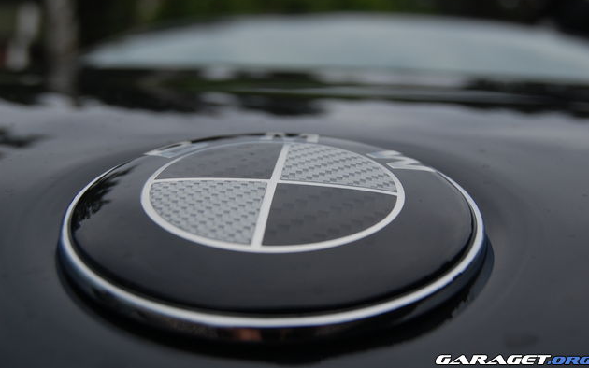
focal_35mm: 59
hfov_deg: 34.5
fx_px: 947
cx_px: 296
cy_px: 170
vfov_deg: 22.0
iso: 200
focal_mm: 38
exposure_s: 1/200
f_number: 7.1
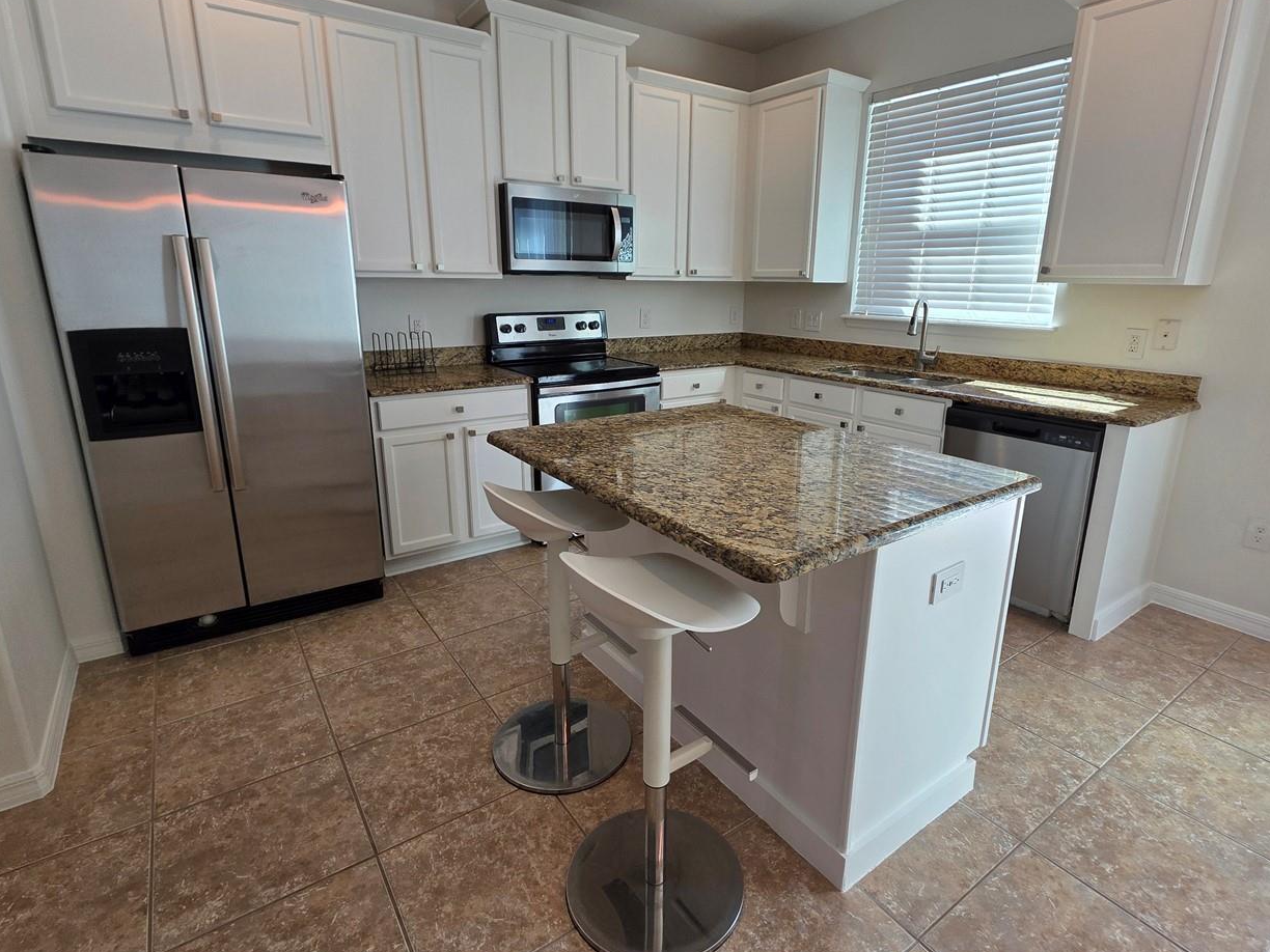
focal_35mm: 17
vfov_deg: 74.6
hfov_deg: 91.0
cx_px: 660
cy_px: 444
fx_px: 624
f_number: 1.9
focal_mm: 2.2
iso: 64
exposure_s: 1/120
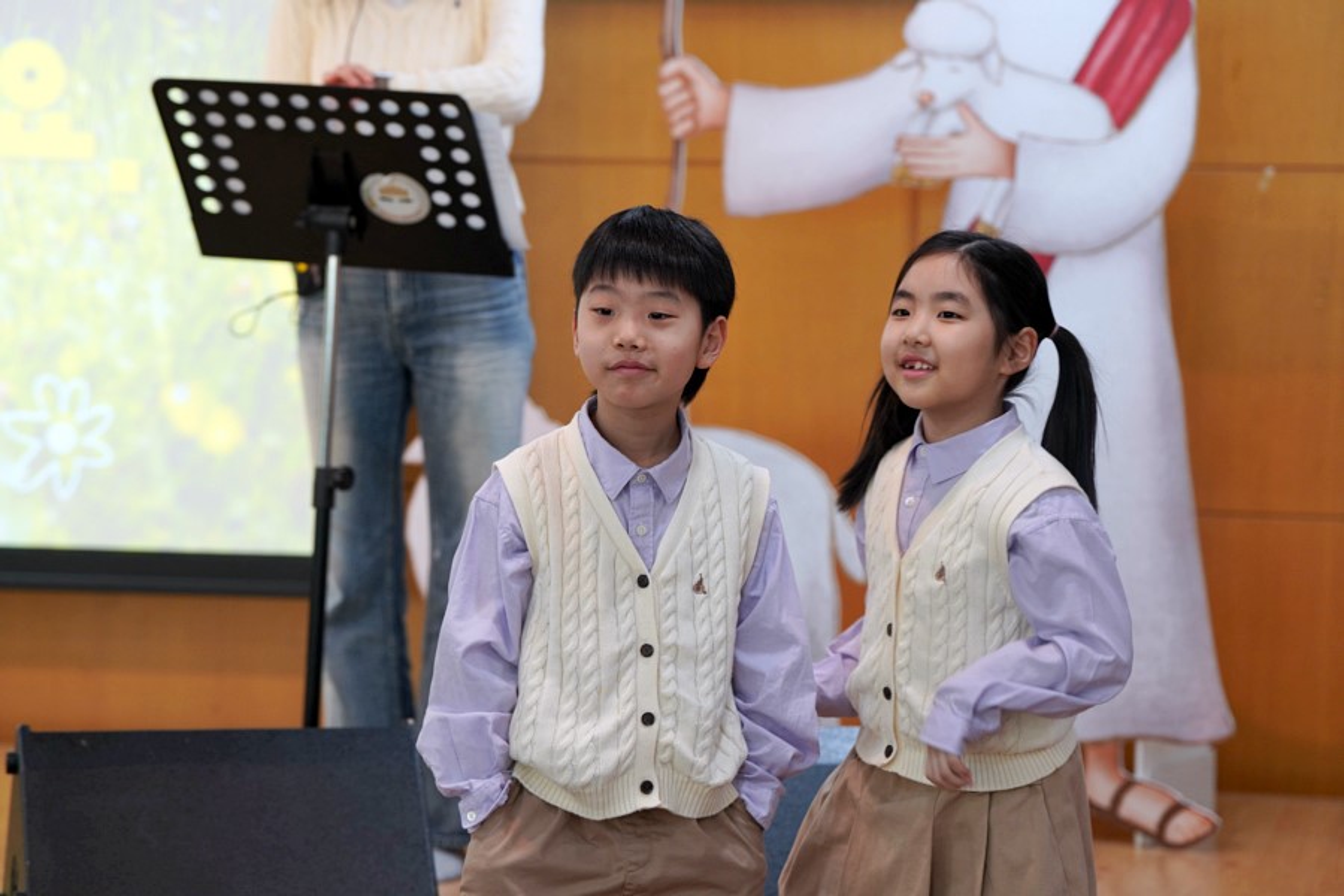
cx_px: 672
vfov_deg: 11.1
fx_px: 4629
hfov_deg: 16.5
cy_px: 448
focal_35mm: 124
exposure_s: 1/160
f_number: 4
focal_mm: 124
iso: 800
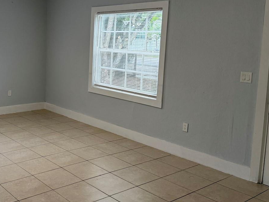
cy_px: 72
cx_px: 55
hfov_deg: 42.0
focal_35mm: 43
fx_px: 334
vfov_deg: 33.4
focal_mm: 6.76
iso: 160
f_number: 1.78
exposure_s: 1/227
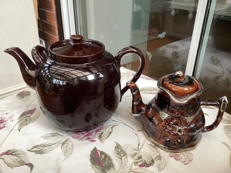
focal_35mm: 31
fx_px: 207
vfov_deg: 45.4
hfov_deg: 58.4
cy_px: 86
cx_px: 116
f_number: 2.4
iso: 125
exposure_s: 1/60
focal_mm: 3.3
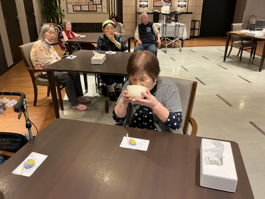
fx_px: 222
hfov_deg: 61.7
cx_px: 132
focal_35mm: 29
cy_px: 100
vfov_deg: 48.2
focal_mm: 3
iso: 160
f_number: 1.8
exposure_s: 1/60
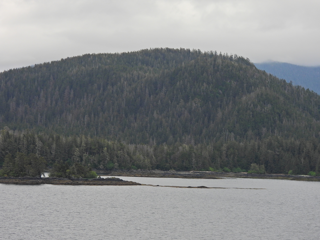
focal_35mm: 135
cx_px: 160
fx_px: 1248
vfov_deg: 11.0
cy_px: 120
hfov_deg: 14.6
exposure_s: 1/500
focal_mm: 24.1
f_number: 4
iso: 100
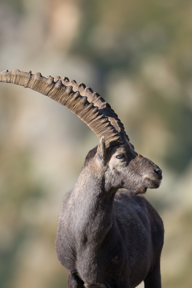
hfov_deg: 1.4
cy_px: 180
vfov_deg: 2.0
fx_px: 8131
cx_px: 72
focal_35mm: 1016
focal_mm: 700
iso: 640
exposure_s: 1/2000
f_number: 5.6
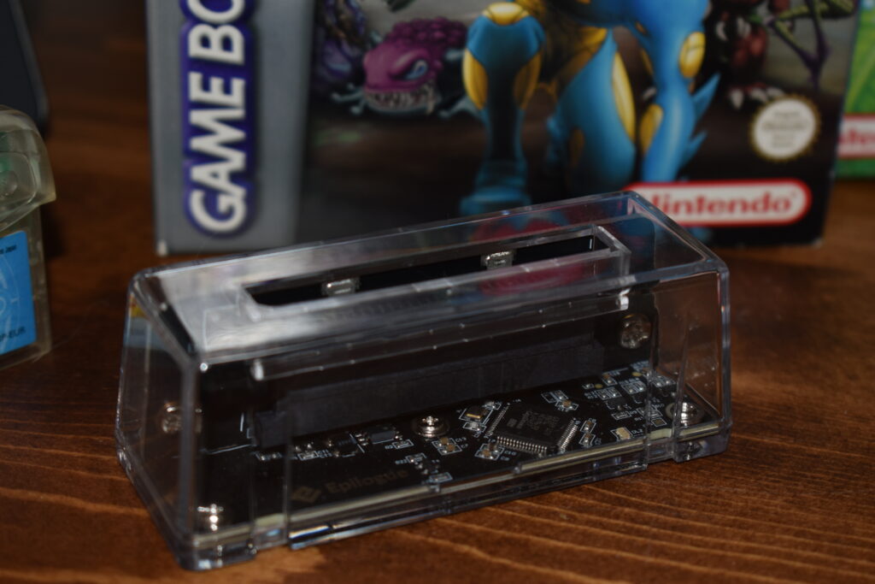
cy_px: 292
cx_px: 438
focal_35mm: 82
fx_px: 2005
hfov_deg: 24.6
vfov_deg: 16.6
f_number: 5.6
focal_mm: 55
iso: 200
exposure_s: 1/30
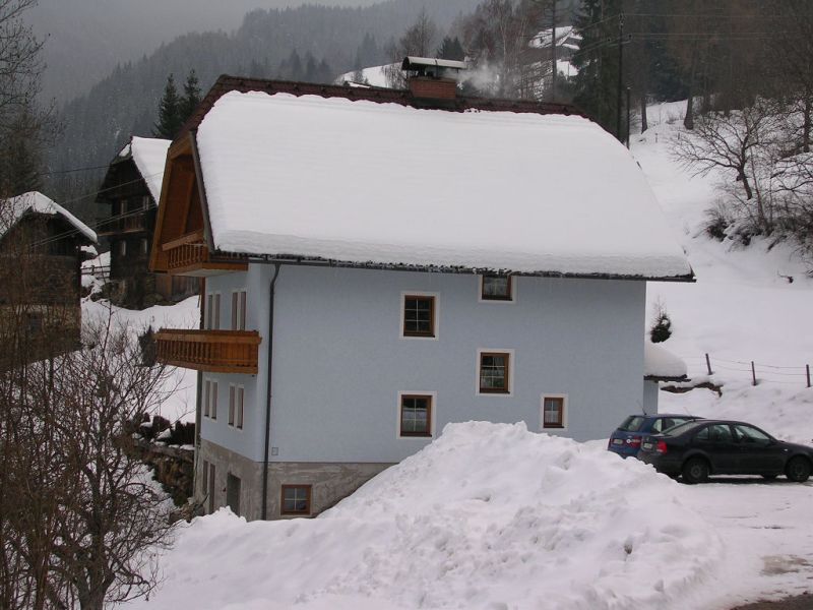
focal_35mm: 67
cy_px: 305
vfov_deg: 21.9
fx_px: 1574
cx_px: 406
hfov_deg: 29.0
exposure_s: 1/108
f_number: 3.6
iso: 50
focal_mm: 10.2
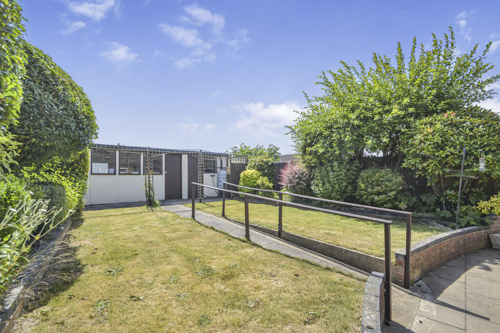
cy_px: 166
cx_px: 250
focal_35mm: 15
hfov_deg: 100.4
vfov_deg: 77.3
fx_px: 208
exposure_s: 1/250
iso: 100
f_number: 8
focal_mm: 10
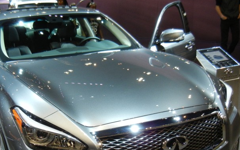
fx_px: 353
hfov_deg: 36.9
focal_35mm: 54
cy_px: 97
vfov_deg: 23.9
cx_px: 69
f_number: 3.5
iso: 292
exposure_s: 1/60
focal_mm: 5.4
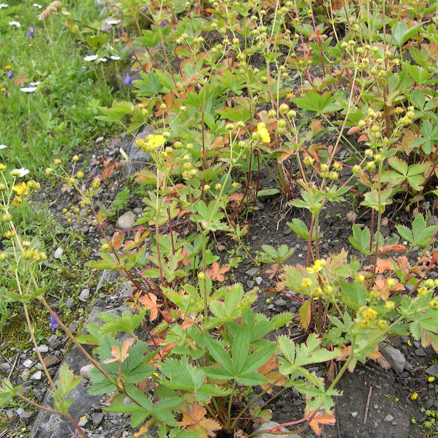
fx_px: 802
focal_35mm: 56
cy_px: 225
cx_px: 291
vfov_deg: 30.6
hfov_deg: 30.3
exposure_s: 1/262
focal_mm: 8
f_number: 2.8
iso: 100
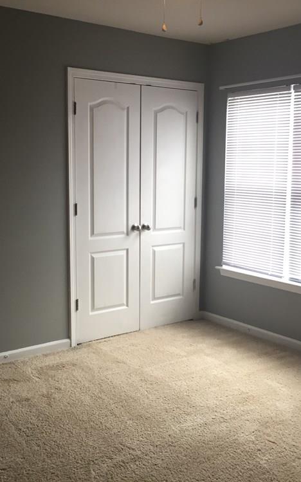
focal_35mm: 42
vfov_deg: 47.2
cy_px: 236
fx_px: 551
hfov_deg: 30.5
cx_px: 154
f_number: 2.2
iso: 32
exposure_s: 1/40
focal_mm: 4.15
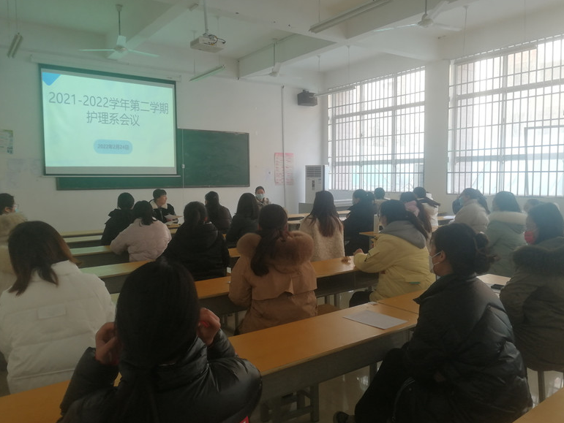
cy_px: 214
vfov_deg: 49.8
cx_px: 286
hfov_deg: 63.4
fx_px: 456
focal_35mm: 28
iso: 100
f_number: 1.8
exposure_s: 1/50
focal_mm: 3.96
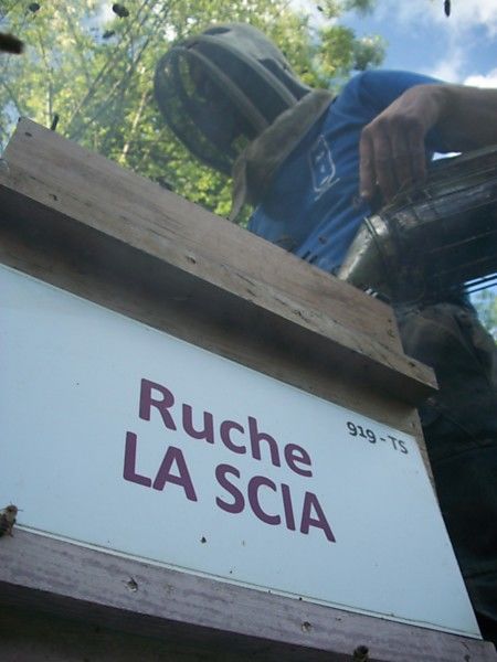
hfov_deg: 44.2
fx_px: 613
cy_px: 331
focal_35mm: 32
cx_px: 248
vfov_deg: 56.8
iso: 80
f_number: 2.9
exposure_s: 1/400
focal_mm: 5.7
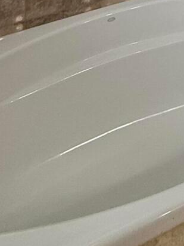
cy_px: -261
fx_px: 482
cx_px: 204
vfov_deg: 18.0
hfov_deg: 20.6
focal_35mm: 68
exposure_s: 1/120
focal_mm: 2.22
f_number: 2.2
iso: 160
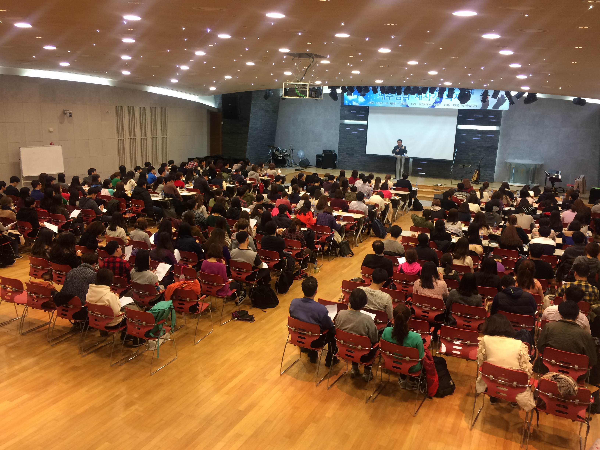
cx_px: 300
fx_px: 503
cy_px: 225
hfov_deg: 61.7
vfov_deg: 48.2
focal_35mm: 29
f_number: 2.2
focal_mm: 4.15
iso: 80
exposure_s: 1/30
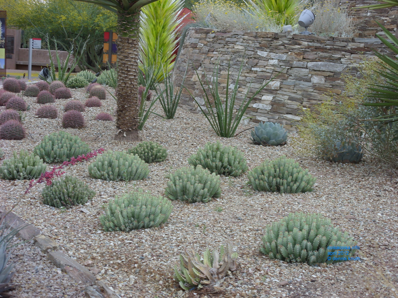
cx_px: 199
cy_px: 149
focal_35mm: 83
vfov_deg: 17.8
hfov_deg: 23.6
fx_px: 954
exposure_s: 1/76
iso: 50
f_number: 3.3
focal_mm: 13.8
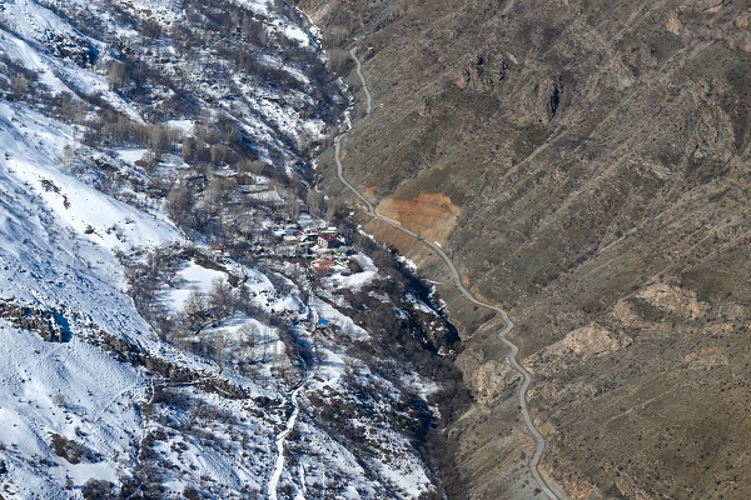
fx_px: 1460
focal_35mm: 70
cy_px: 250
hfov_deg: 28.8
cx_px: 376
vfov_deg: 19.5
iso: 200
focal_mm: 70
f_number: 7.1
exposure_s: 1/2000
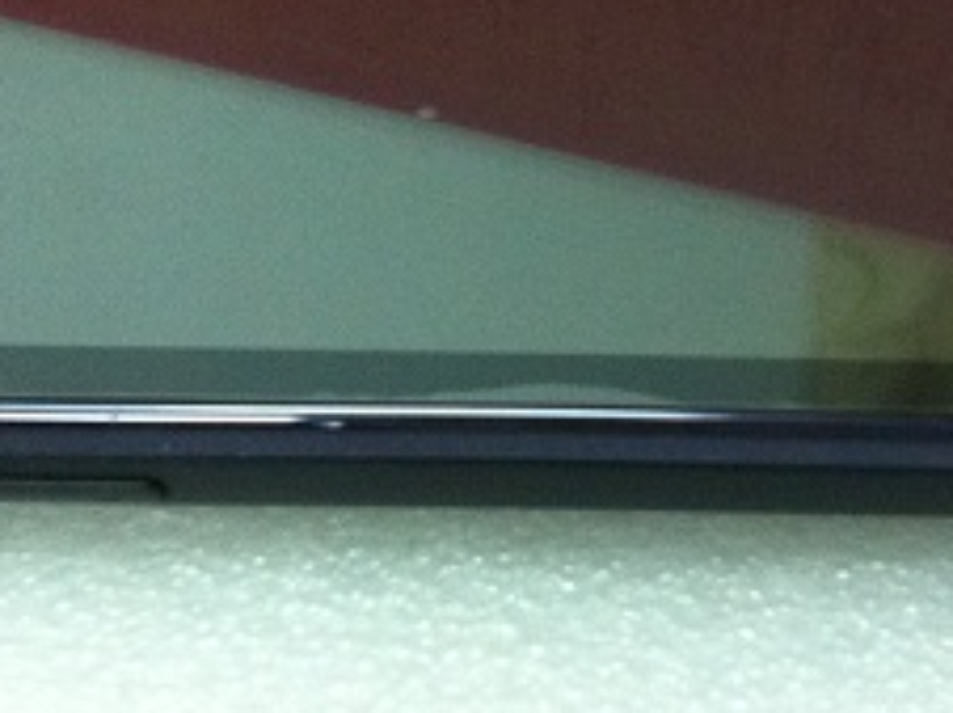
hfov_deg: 19.8
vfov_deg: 14.7
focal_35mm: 99
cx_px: 527
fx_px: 2723
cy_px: 42
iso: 200
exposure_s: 1/17
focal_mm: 3.85
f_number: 2.8
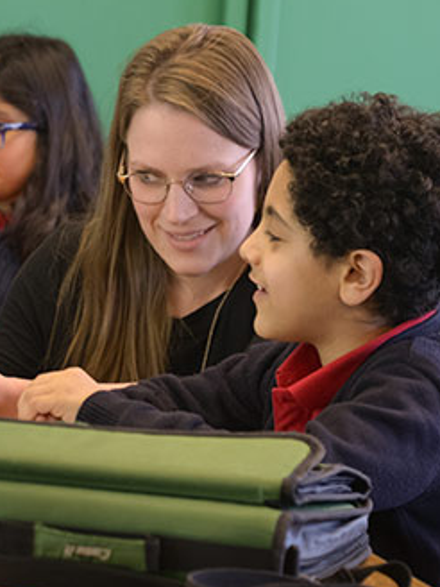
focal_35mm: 119
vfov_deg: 16.6
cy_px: 294
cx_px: 125
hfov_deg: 12.4
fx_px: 2017
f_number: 4
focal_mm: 70
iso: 800
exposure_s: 1/90
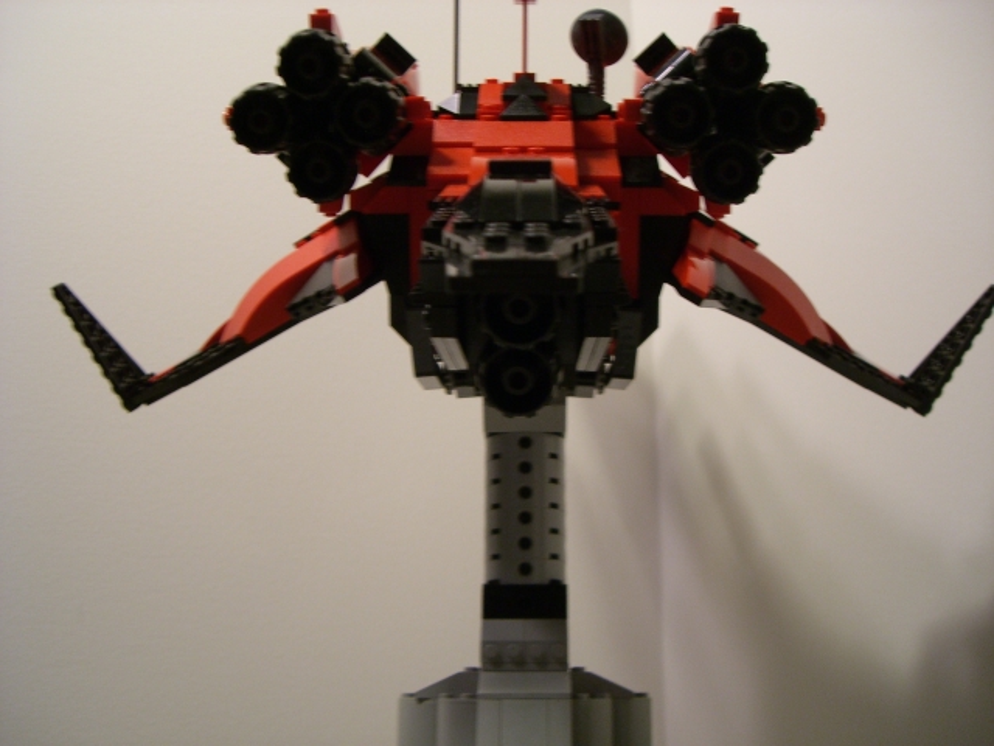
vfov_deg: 37.7
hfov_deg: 49.0
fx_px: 1091
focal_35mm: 38
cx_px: 497
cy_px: 373
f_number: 2.7
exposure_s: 1/20
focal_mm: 6.2
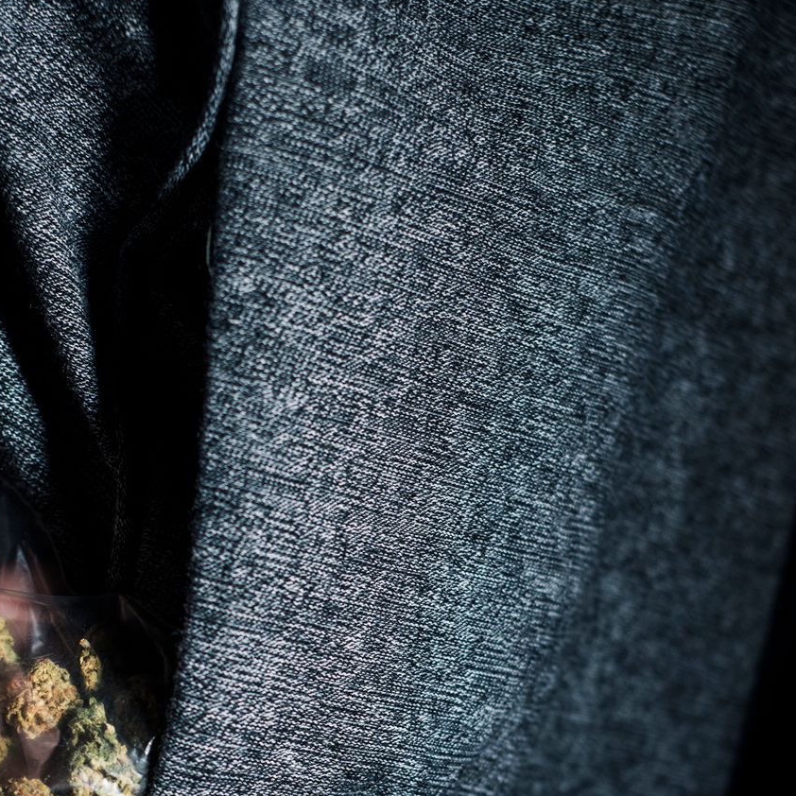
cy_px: 643
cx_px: 266
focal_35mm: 107
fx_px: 2784
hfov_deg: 16.2
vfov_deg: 16.2
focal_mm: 50
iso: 64
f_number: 3.2
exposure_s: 1/125
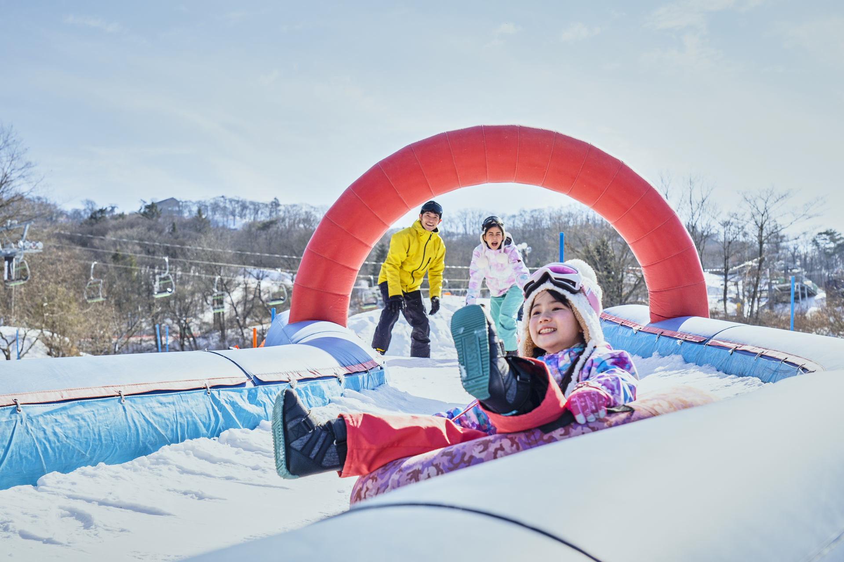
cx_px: 422
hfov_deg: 38.2
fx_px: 1219
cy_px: 281
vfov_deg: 26.0
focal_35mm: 52
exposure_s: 1/1600
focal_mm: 52
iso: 500
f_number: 5.6
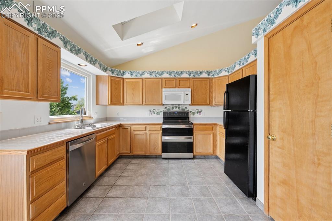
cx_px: 166
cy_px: 110
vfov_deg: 77.3
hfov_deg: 100.4
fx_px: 138
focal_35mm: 15
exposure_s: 1/5
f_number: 11
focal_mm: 15
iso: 100
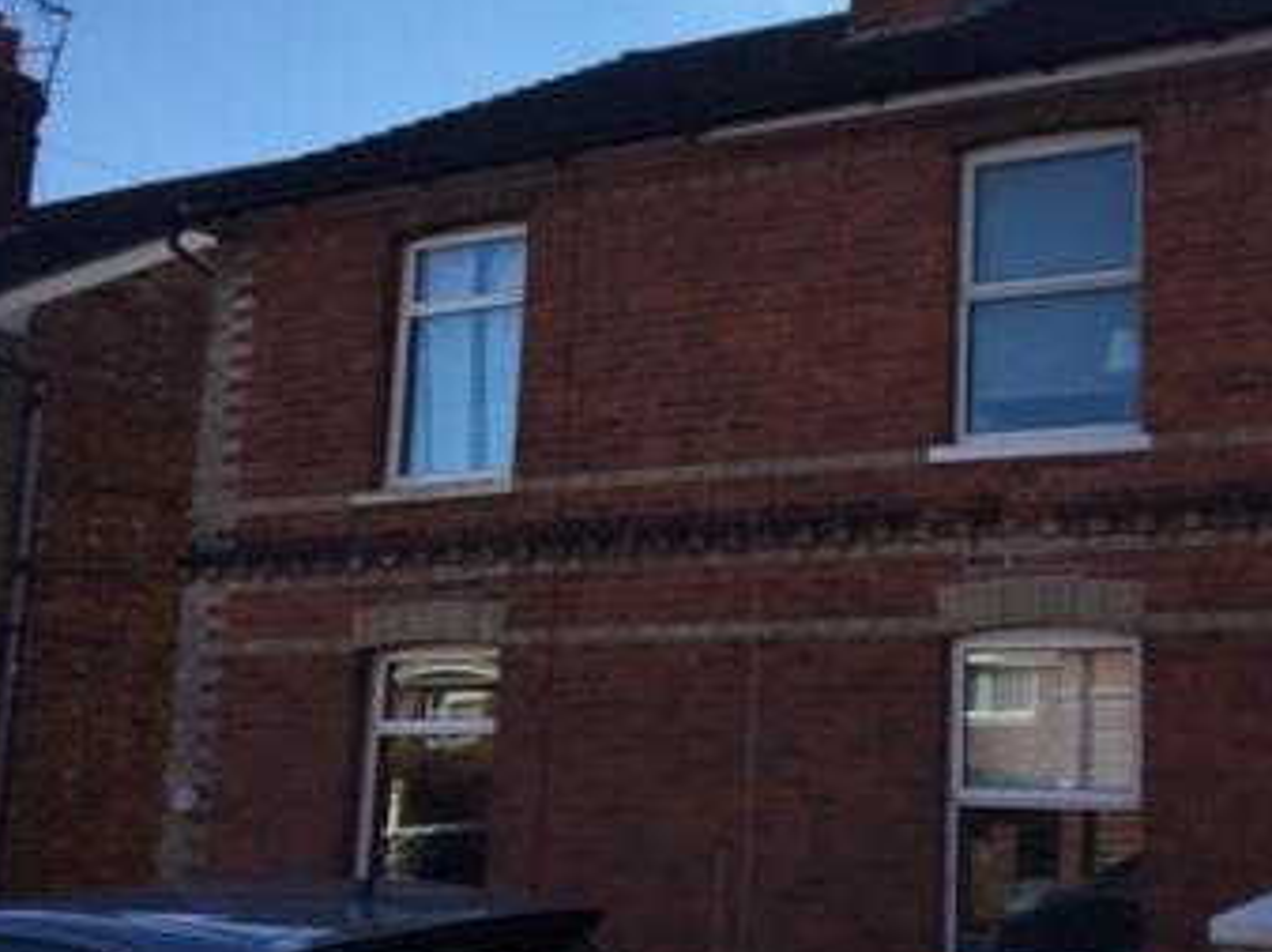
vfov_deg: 29.1
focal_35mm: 50
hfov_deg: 37.1
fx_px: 1836
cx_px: 988
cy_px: 442
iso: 25
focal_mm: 4.15
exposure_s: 1/1479
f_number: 2.2
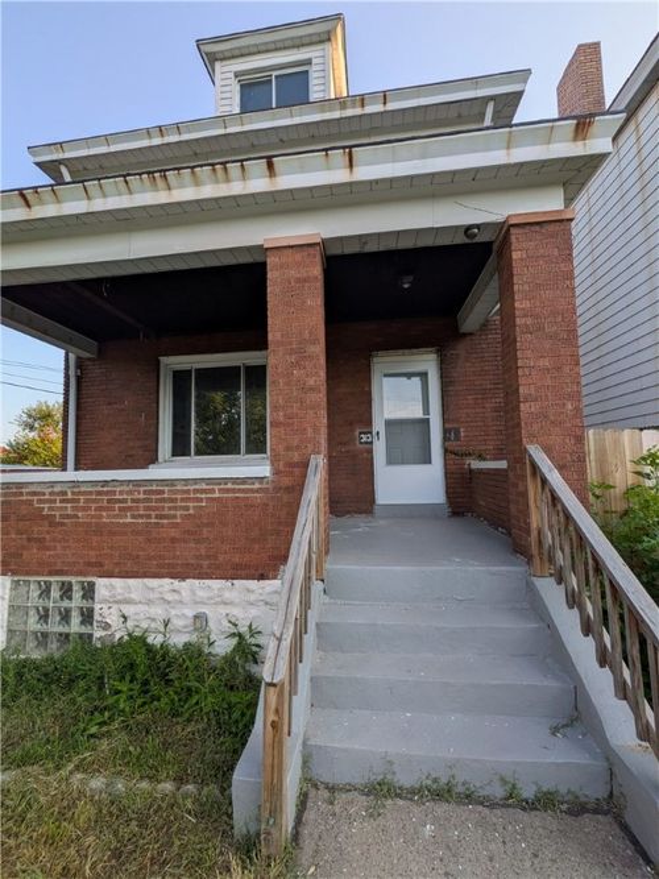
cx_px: 330
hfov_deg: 85.7
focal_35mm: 14
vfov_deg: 102.1
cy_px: 440
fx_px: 355
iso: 50
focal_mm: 1.83
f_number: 2.2
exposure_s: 1/526
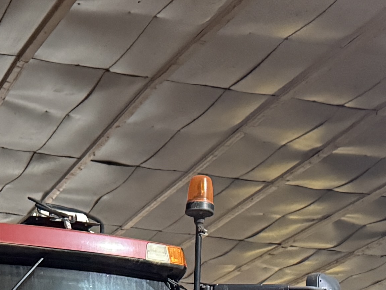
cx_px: 128
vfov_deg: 10.9
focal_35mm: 118
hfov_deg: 16.7
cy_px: 655
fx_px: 1316
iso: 800
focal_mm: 6.76
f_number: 1.78
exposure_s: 1/50
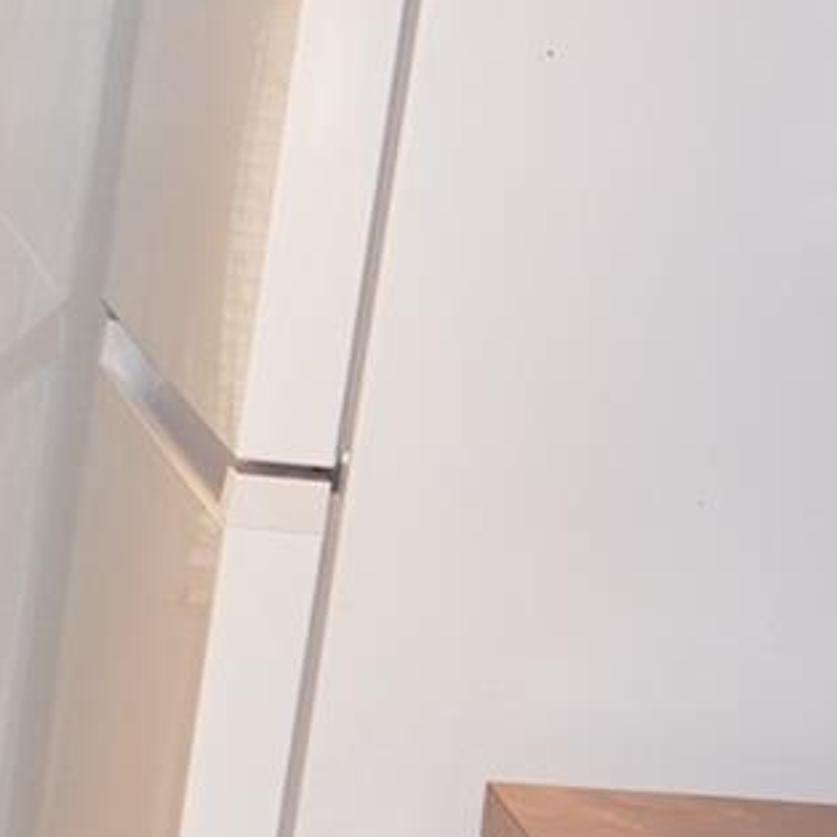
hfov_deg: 10.9
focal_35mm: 149
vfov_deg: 11.7
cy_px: 668
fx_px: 4080
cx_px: -669
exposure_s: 1/60
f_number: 4.5
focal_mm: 23
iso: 500
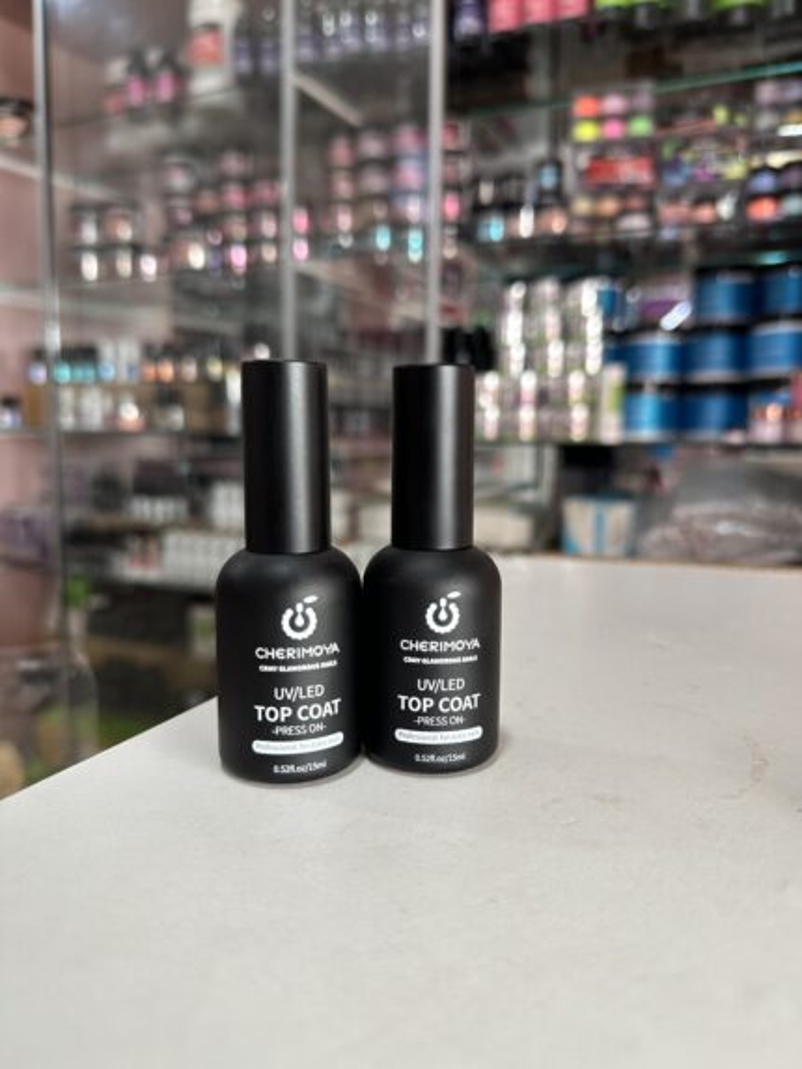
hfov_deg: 56.8
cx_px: 401
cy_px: 534
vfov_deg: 71.6
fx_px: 741
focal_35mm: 24
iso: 160
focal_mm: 6.86
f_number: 1.78
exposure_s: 1/50
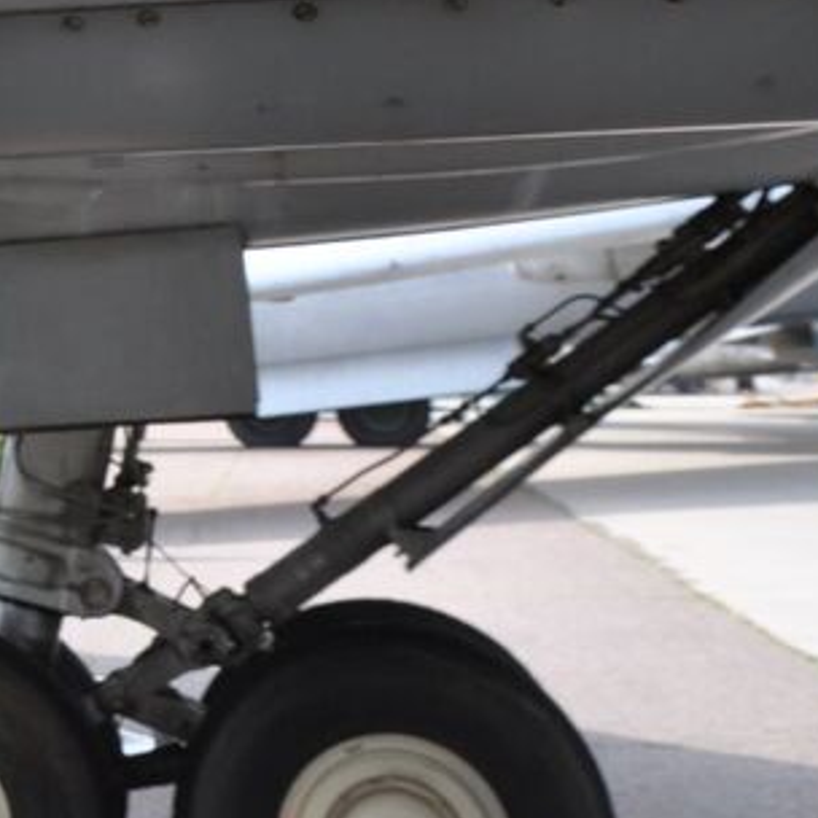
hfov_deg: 14.9
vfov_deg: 16.6
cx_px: -651
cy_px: -83
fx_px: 2721
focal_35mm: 102
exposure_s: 1/125
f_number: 8
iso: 200
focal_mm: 19
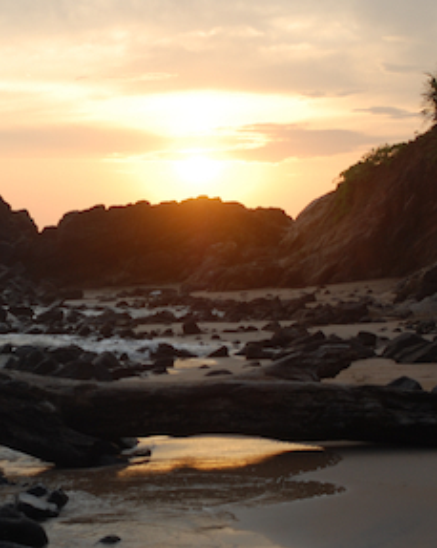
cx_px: -13
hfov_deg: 17.4
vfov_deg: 22.3
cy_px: 265
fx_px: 1390
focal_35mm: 86
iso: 200
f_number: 6.3
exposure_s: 1/160
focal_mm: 35
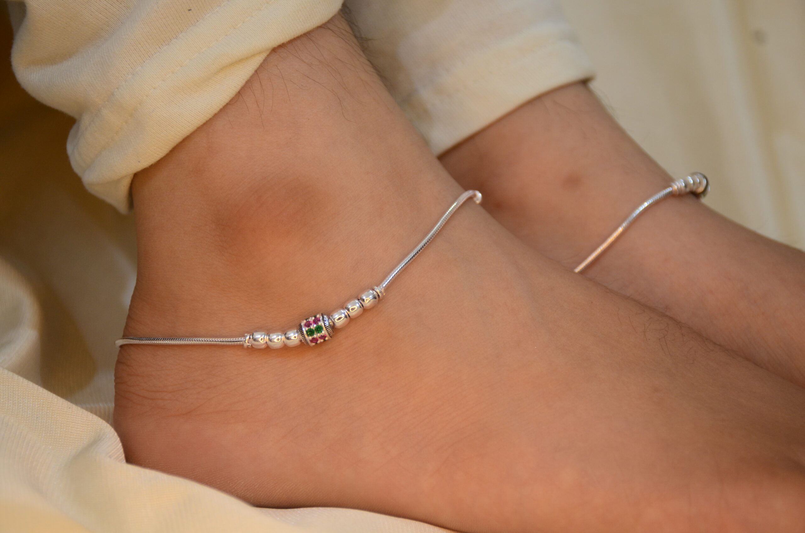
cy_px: 266
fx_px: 1875
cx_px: 402
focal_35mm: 84
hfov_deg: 24.2
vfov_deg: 16.2
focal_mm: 56
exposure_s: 1/80
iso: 400
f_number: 5.6
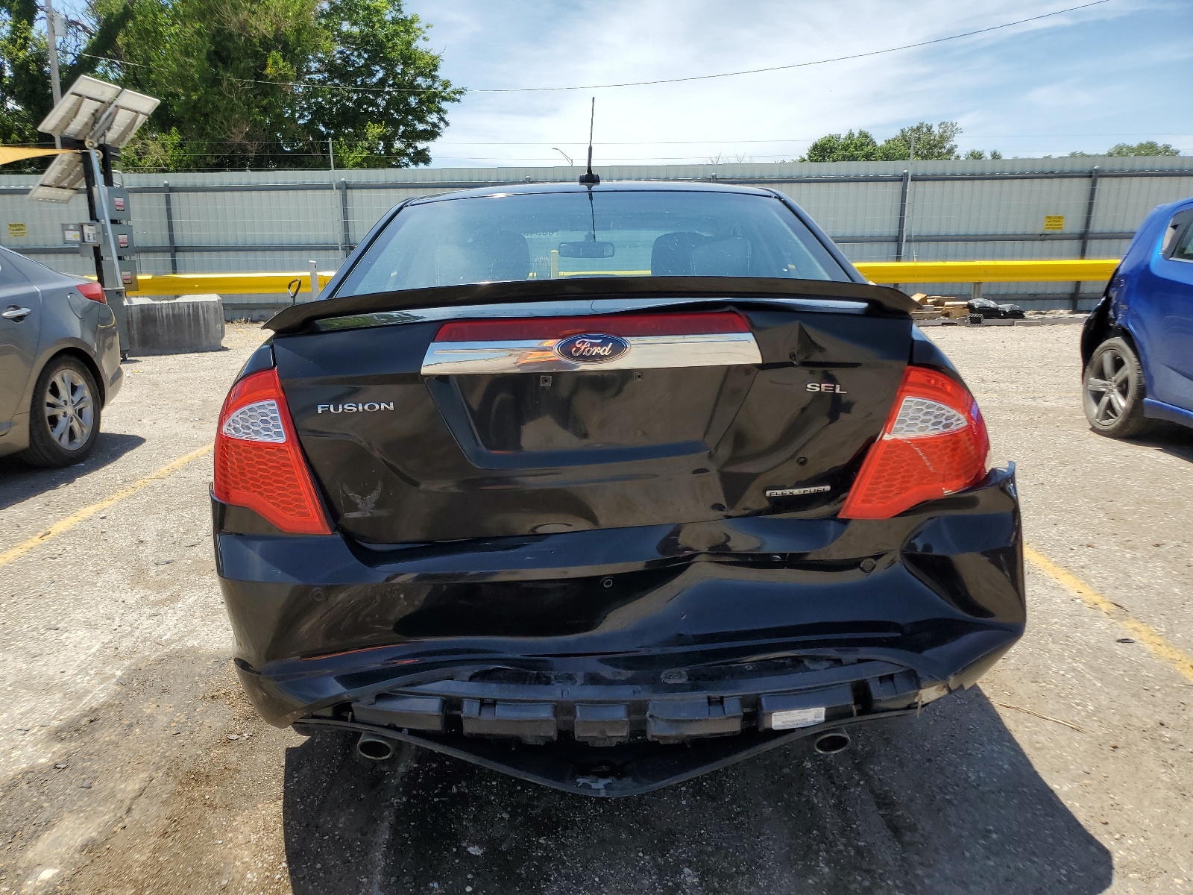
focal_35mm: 26
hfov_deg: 67.3
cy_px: 448
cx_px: 596
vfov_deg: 53.1
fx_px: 896
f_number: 1.5
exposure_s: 1/2500
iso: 50
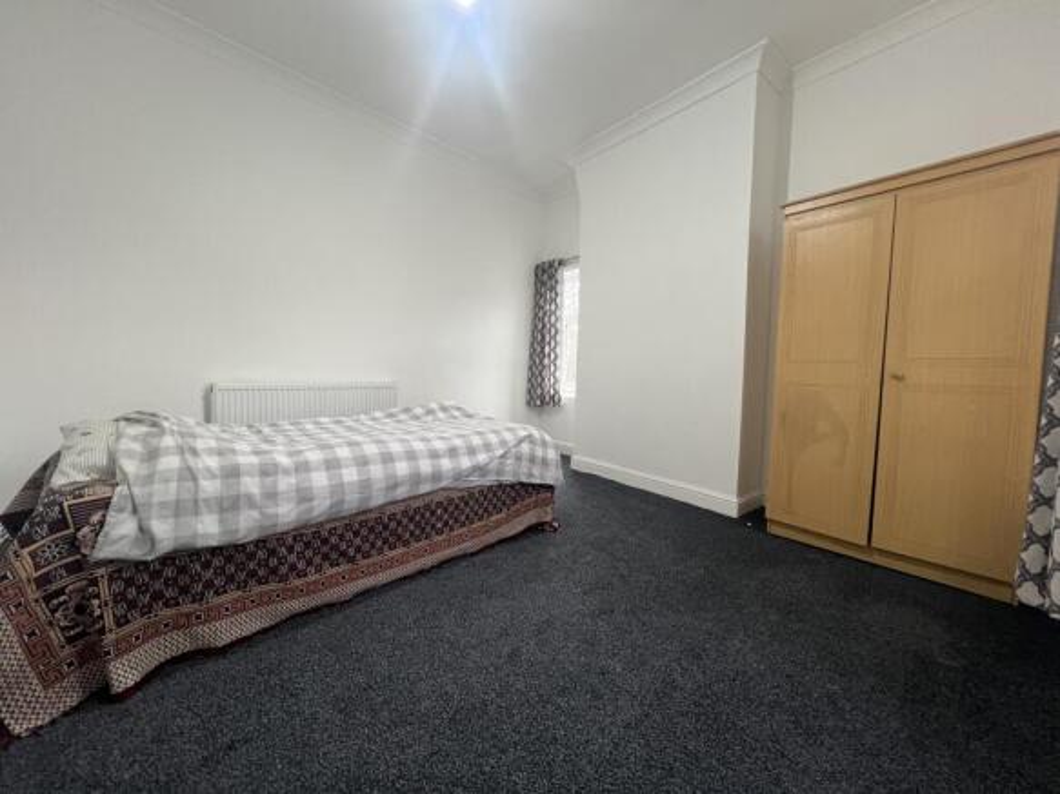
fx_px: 398
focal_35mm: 13
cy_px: 397
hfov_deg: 106.2
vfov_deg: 89.9
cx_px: 530
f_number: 1.8
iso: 160
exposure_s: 1/50
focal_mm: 1.57
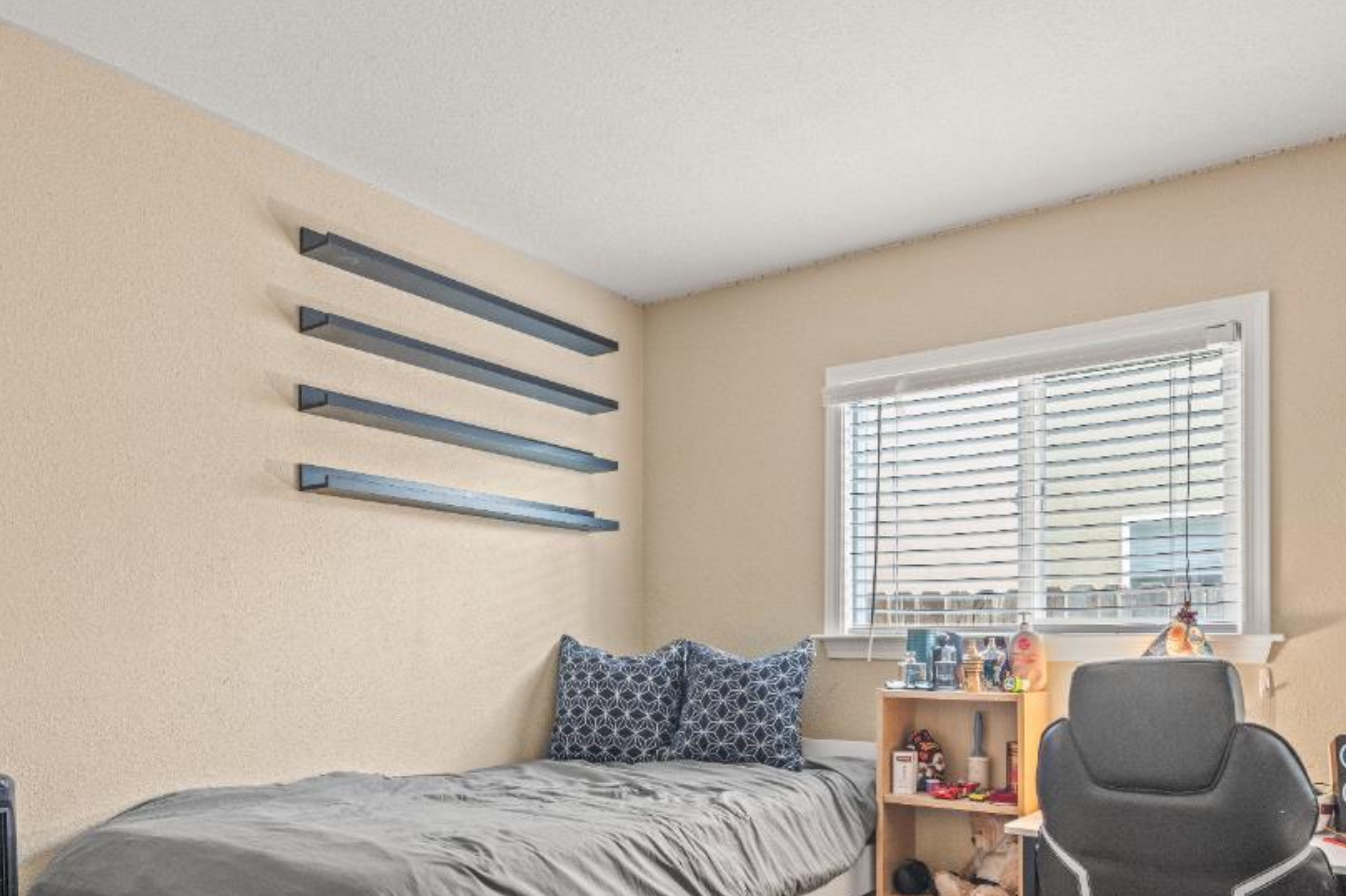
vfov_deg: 48.1
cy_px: 640
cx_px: 655
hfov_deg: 69.4
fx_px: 972
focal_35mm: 26
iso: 640
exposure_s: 1/2.5
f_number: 6.3
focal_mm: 14
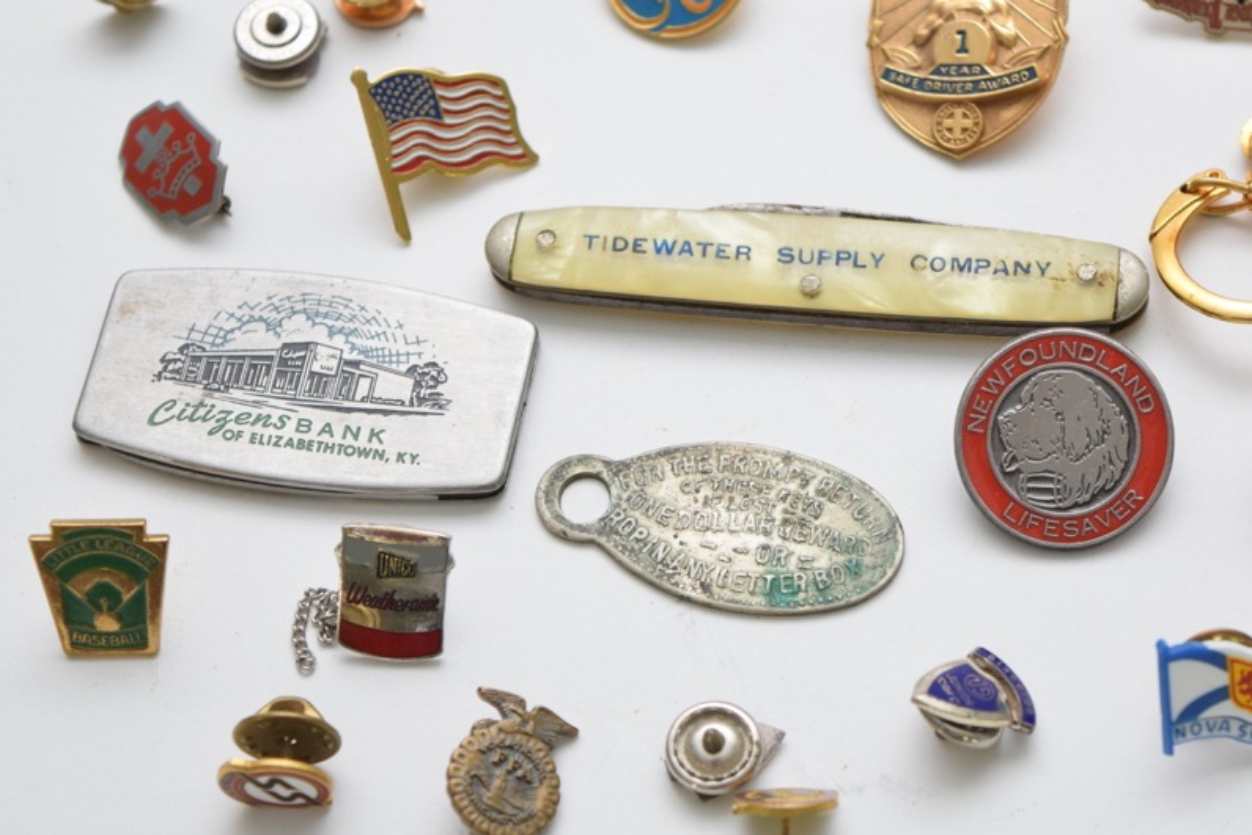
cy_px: 399
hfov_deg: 19.7
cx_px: 701
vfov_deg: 13.2
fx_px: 3604
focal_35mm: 104
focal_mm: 55
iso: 800
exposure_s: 1/100
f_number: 5.6
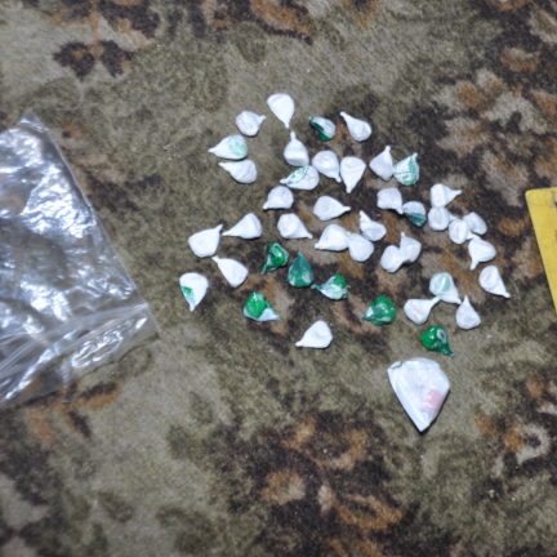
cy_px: 267
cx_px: 309
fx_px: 1402
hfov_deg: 22.5
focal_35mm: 77
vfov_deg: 22.5
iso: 560
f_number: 4.2
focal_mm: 34
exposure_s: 1/60
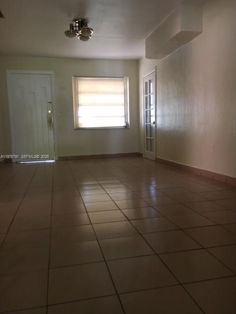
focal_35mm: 29
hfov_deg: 48.2
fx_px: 264
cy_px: 157
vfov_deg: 61.7
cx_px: 118
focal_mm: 4.15
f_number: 2.2
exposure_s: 1/20
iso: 200
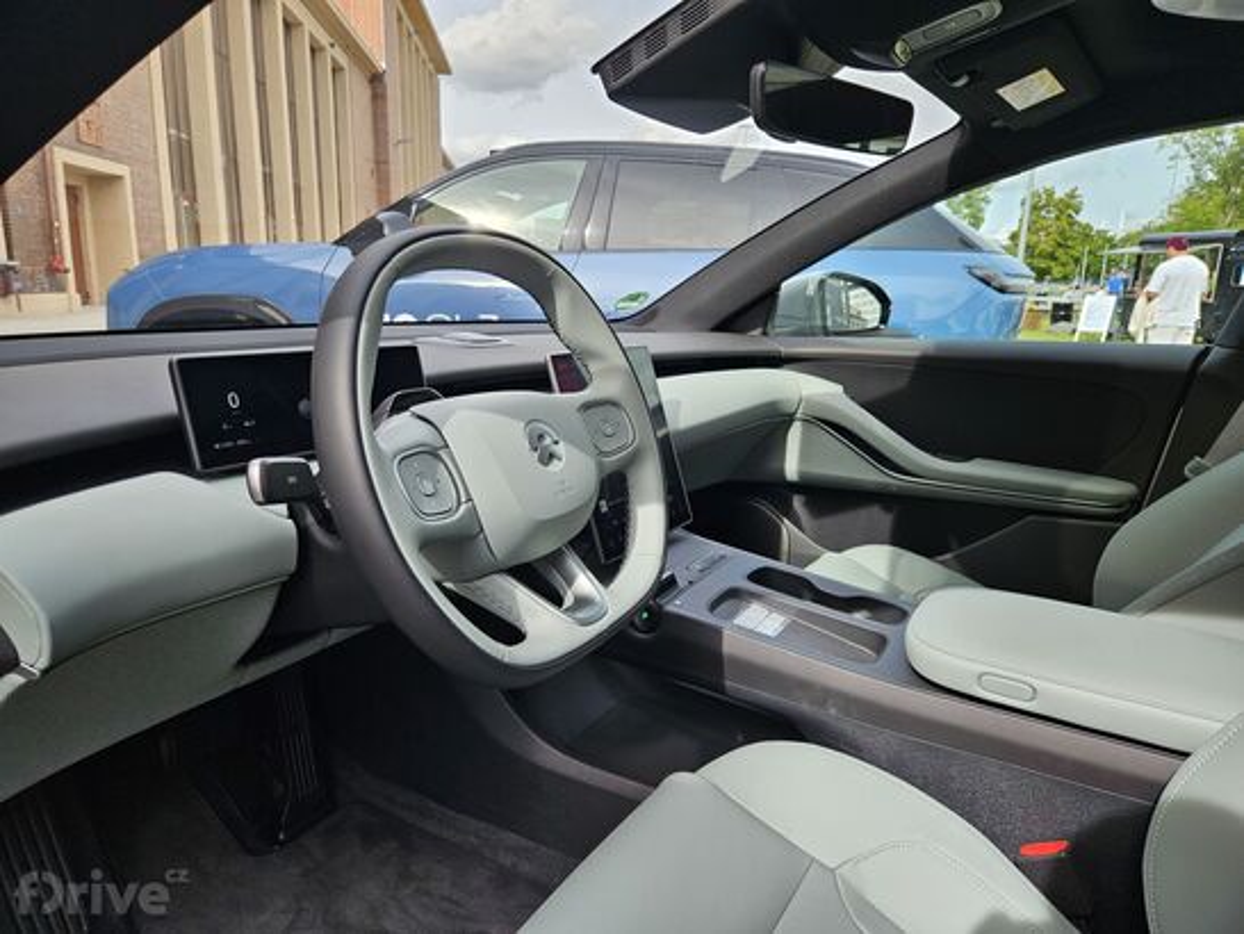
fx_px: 827
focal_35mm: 23
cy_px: 467
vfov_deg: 58.9
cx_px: 622
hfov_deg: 73.9
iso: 25
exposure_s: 1/345
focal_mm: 5.4
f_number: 1.8
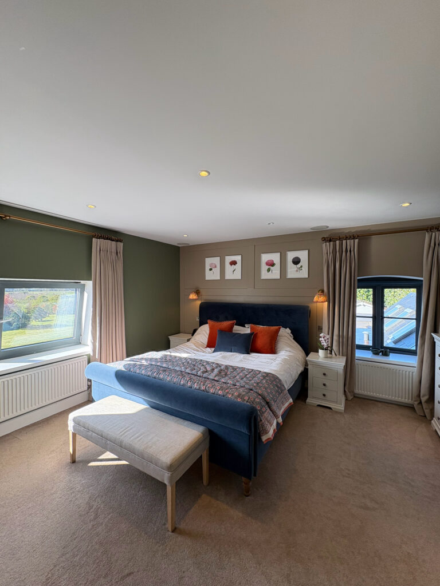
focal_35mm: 14
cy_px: 293
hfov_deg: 85.7
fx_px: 237
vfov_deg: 102.1
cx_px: 220
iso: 64
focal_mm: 2.22
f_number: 2.2
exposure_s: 1/111
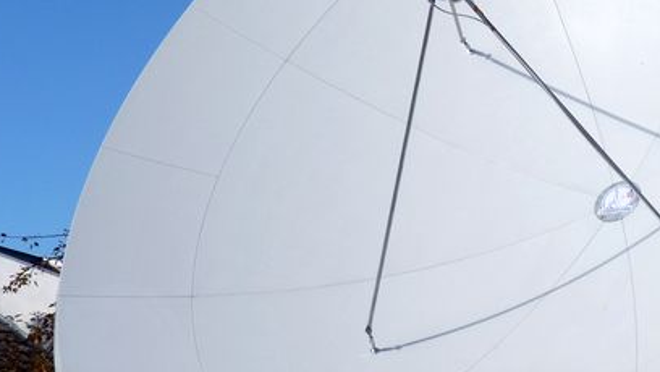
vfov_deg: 10.9
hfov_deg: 18.9
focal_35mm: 111
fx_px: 1944
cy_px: 136
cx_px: 597
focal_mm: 9.2
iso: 100
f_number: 5.6
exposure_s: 1/500
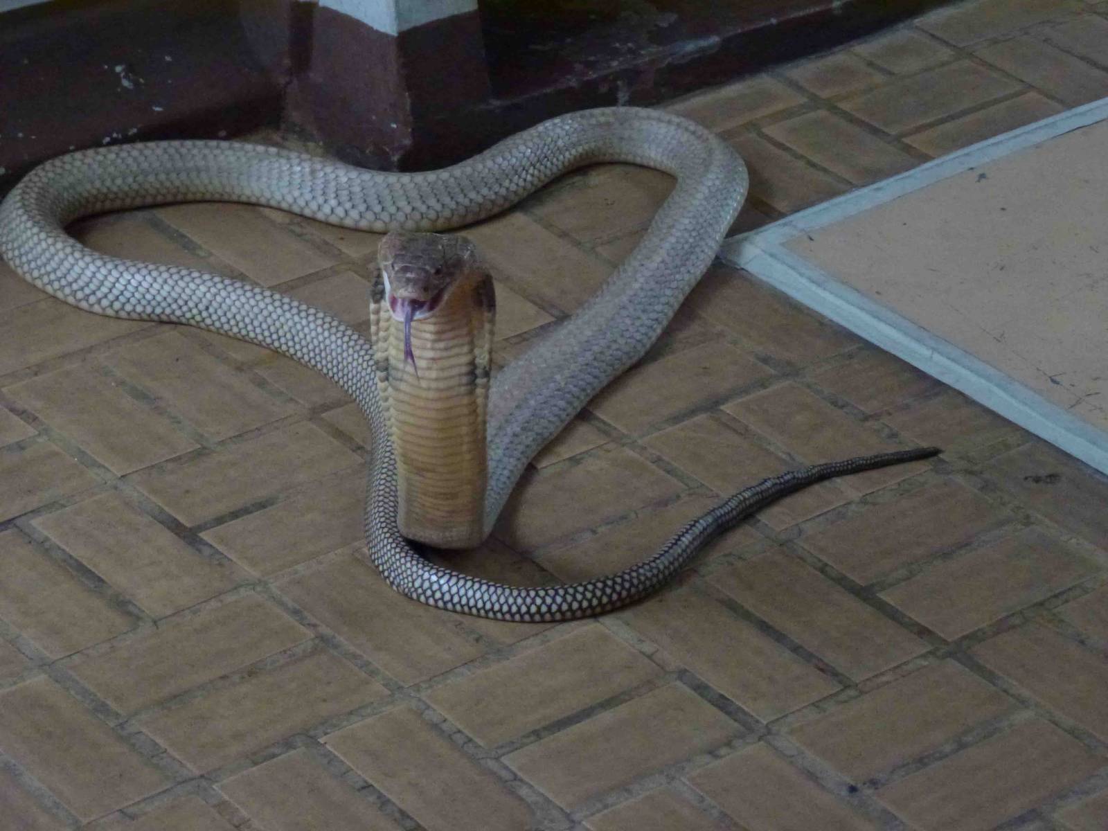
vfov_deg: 12.2
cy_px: 416
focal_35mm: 121
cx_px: 554
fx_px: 3873
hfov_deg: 16.3
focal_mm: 21.7
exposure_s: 1/160
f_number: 5.1
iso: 800
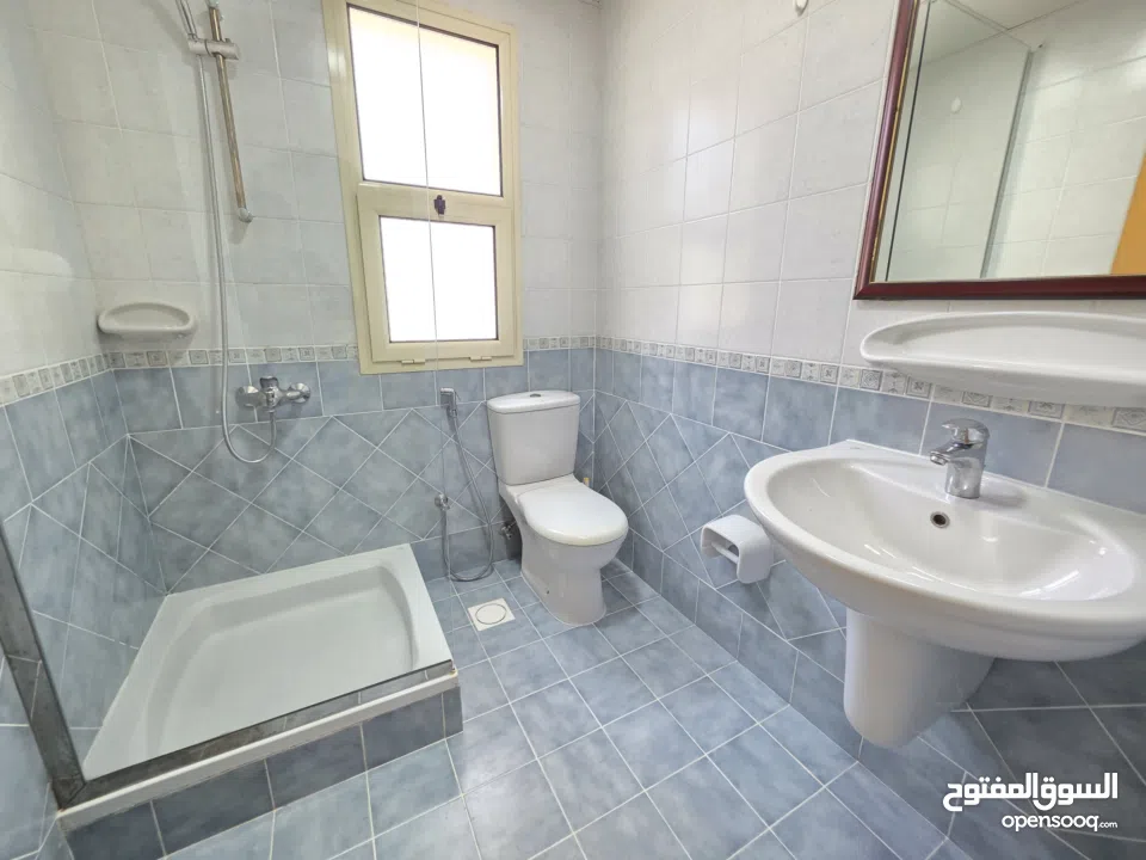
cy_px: 430
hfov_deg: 106.2
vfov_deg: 89.9
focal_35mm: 13
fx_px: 430
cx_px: 573
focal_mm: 2.2
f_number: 1.9
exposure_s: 1/50
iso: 200
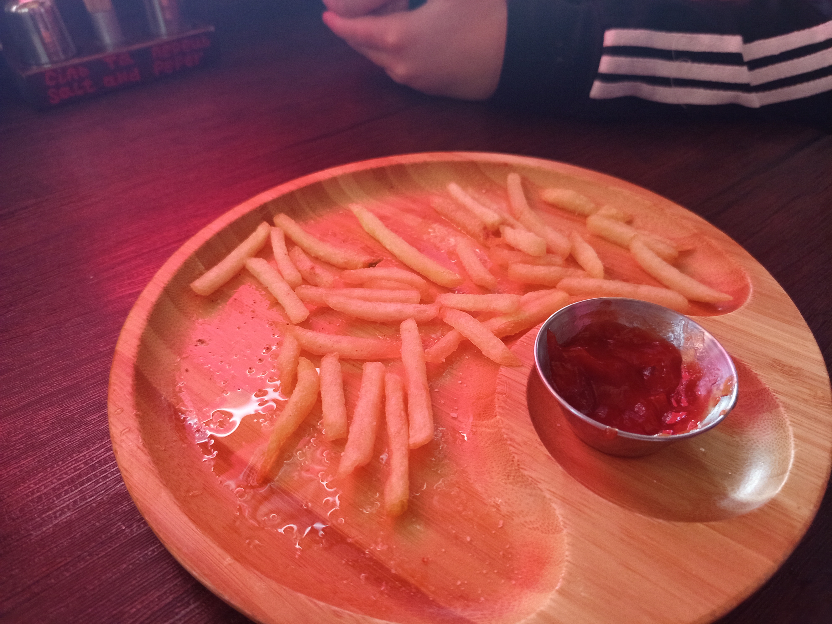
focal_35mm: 24
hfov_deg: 71.6
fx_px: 577
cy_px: 312
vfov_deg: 56.8
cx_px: 416
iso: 1720
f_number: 1.7
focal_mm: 5.24
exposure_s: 1/25
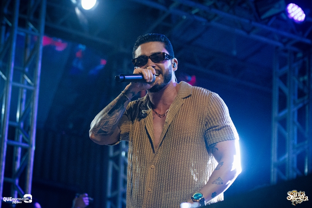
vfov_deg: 11.1
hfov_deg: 16.7
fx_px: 1066
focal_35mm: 123
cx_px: 156
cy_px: 104
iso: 2500
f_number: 2.8
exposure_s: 1/1000
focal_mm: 82
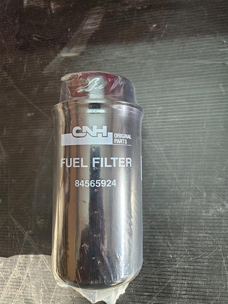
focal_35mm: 23
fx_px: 202
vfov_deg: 73.9
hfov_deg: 58.9
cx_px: 114
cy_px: 152
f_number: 1.8
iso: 800
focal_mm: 5.4
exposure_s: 1/100
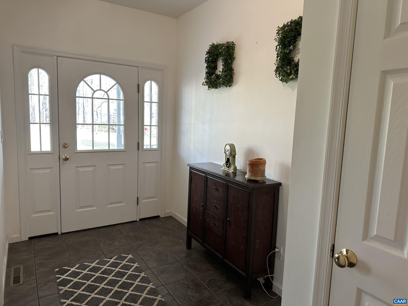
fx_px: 283
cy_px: 153
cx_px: 204
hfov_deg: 71.6
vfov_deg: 56.8
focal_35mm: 24
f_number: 1.78
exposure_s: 1/60
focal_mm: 6.86
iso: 160
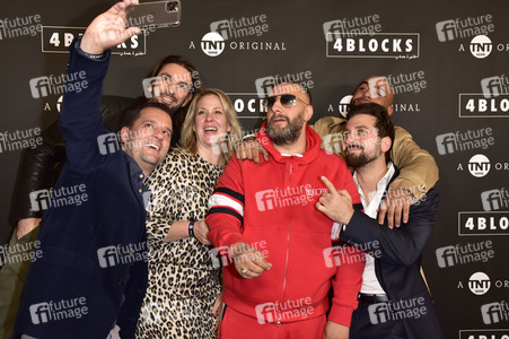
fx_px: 537
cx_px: 254
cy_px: 170
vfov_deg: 35.0
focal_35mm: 38
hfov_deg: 50.7
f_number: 8
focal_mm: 38
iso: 2000
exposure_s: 1/250
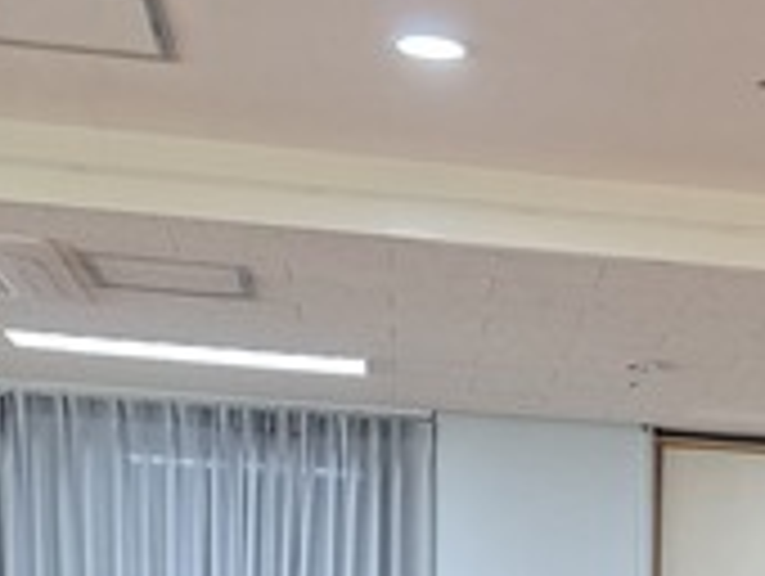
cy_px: 1053
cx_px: 794
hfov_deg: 20.9
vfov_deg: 14.4
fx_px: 1992
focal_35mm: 90
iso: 160
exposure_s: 1/120
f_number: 1.7
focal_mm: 6.3
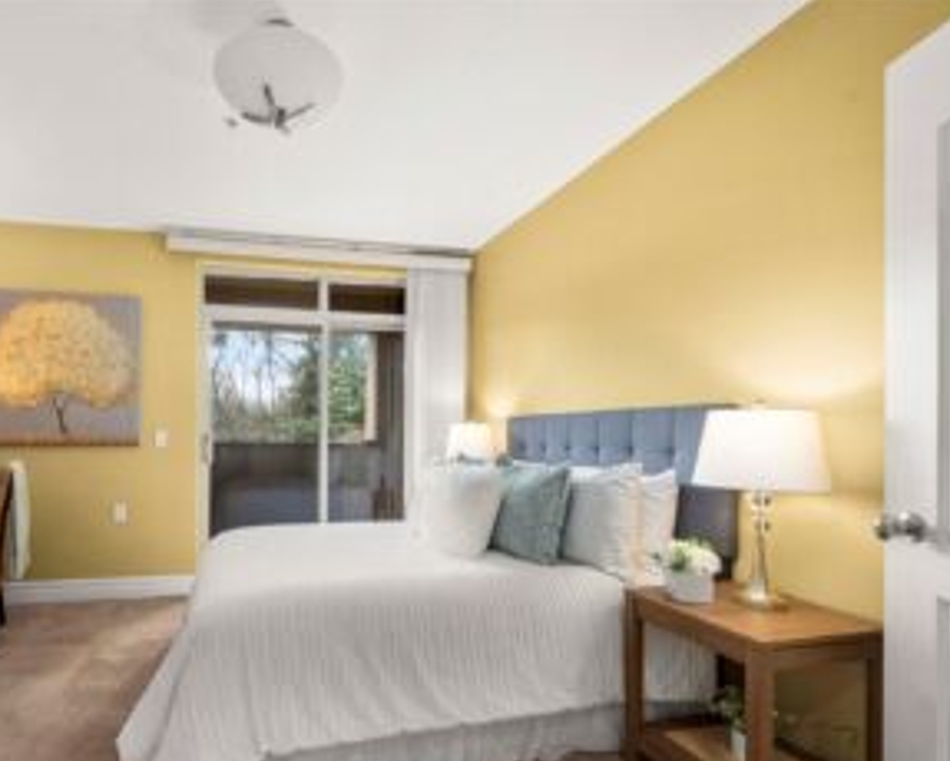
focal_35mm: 17
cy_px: 438
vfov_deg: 76.5
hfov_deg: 86.9
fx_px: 478
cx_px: 328
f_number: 6.7
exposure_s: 1/15
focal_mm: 13
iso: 1000
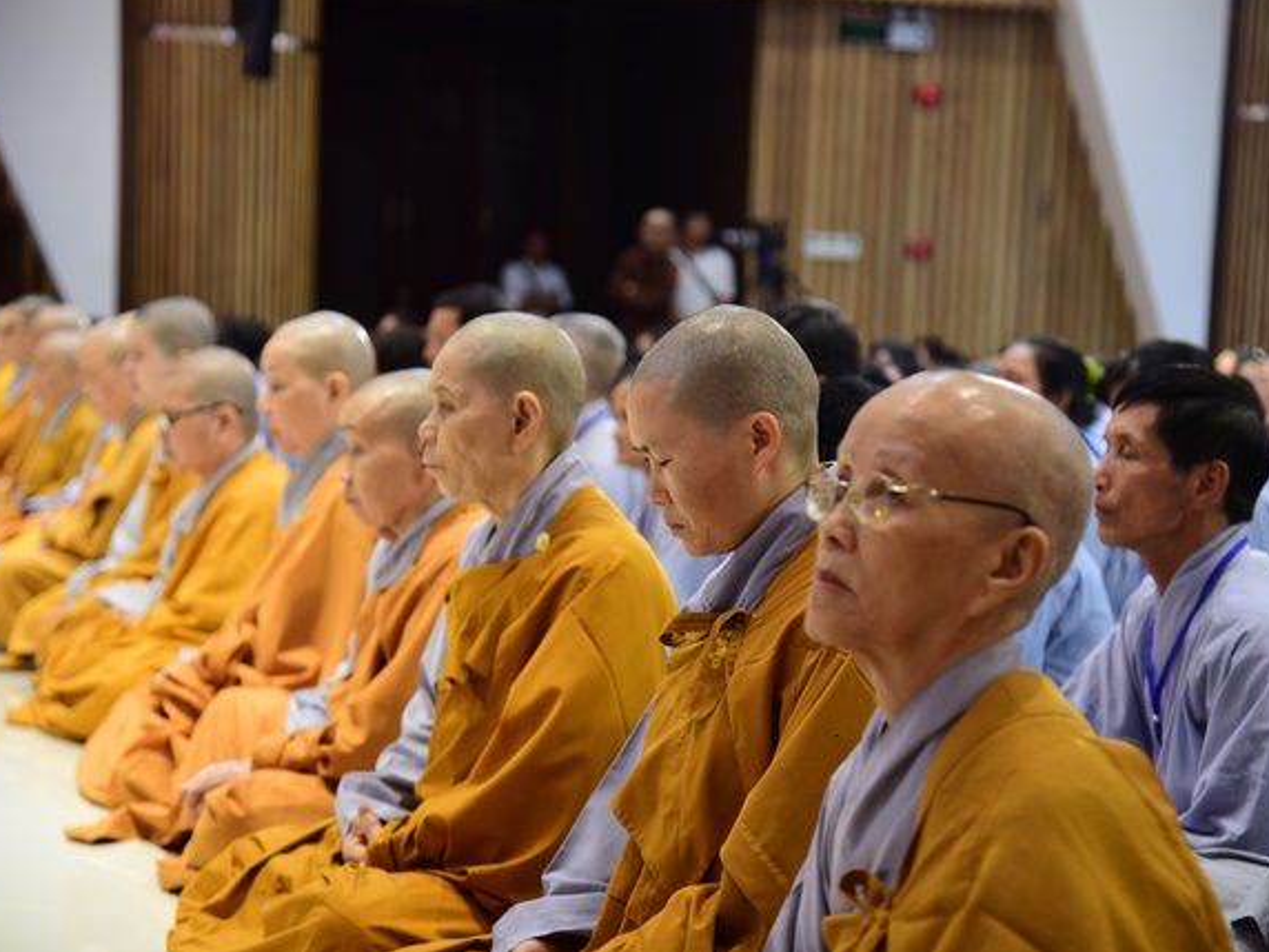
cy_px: 473
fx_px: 3006
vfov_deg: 18.0
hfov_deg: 23.8
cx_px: 690
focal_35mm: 82
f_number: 4
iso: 800
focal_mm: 75
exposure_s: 1/40
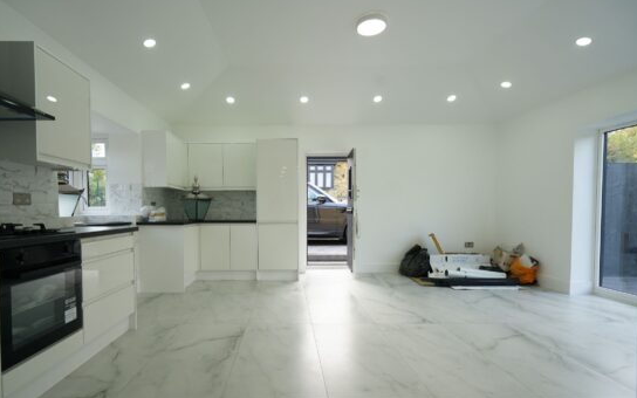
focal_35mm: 18
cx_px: 292
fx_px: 312
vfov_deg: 64.8
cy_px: 222
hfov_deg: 90.9
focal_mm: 16
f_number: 5
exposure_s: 1/200
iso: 500
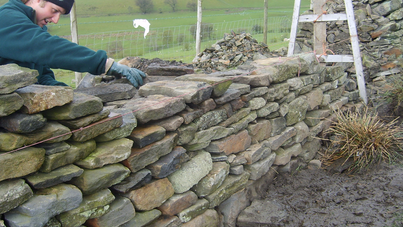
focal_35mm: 44
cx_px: 205
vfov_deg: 27.1
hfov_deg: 46.4
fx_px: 470
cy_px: 97
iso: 50
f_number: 2.8
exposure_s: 1/125
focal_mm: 5.8
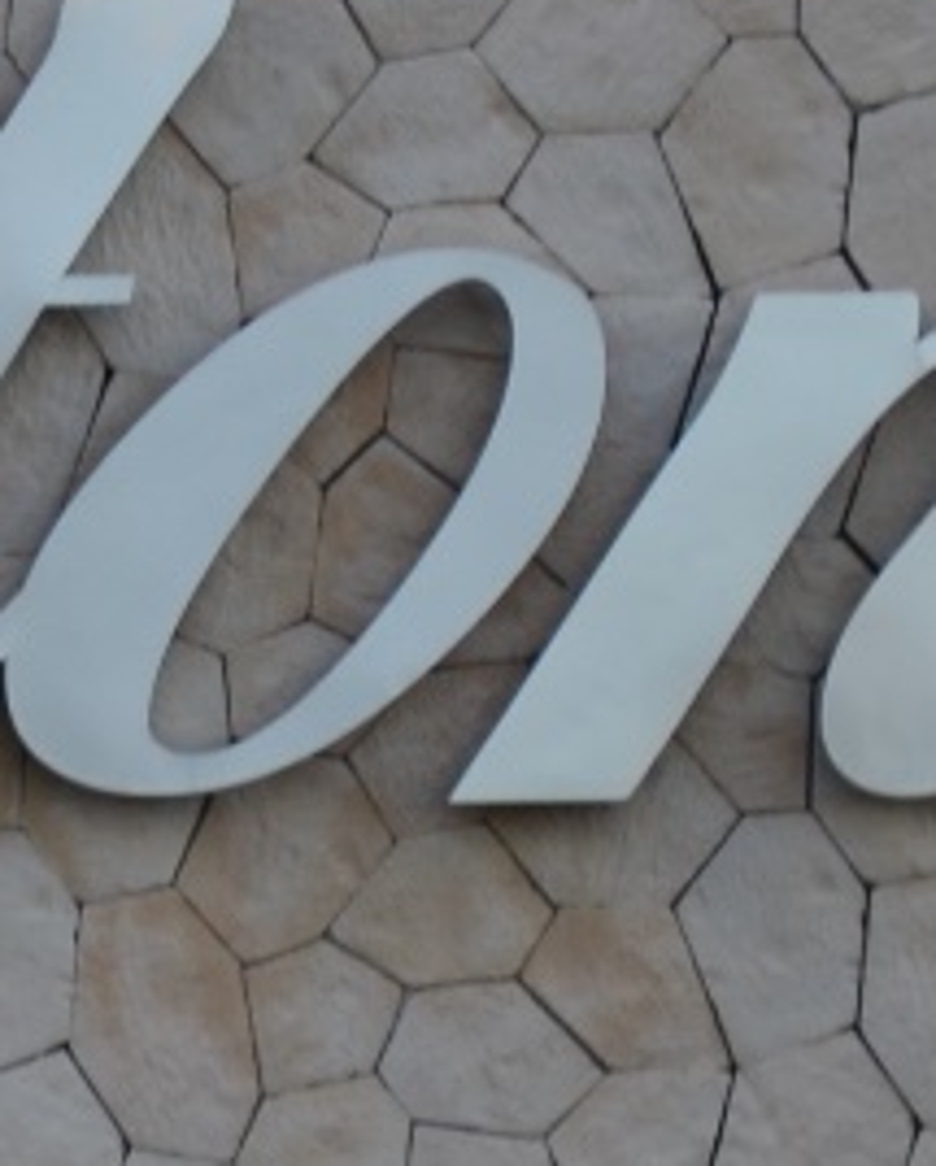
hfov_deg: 2.2
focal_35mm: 712
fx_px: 24606
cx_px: -1463
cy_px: 985
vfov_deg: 2.7
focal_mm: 85
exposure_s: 1/200
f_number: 5.6
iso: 125
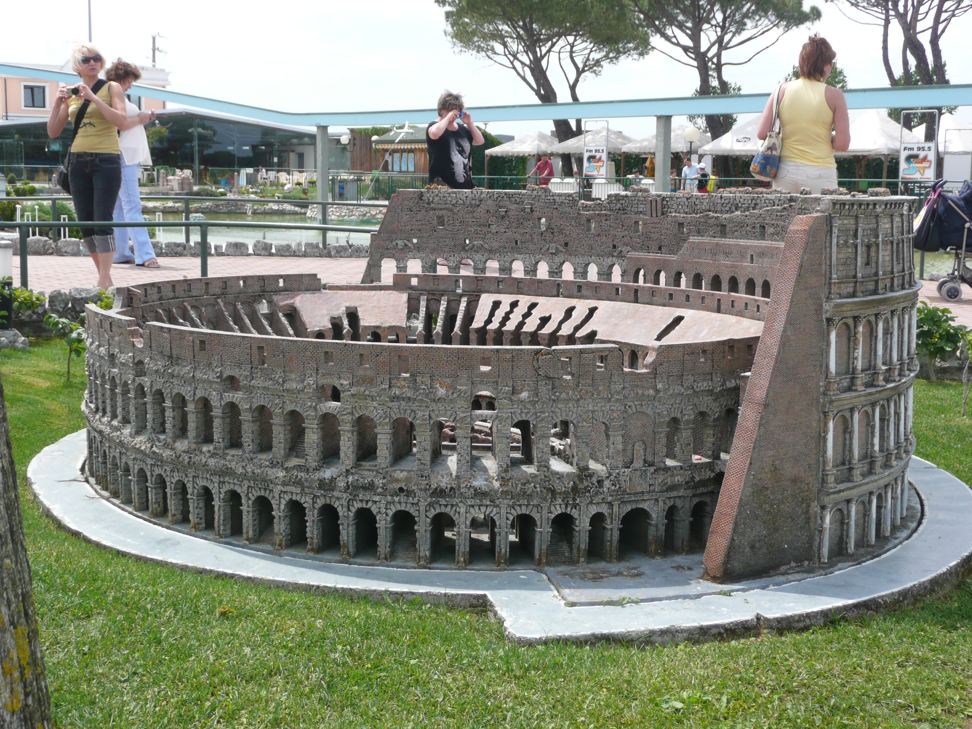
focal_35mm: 50
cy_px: 364
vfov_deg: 29.1
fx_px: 1404
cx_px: 486
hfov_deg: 38.2
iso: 100
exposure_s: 1/500
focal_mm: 8.2
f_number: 4.2
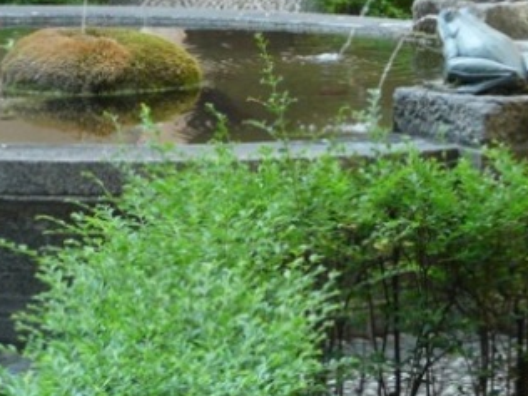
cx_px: 104
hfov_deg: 9.4
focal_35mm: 209
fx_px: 3188
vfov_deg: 7.1
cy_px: 63
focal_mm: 14.3
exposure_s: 1/50
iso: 160
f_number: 3.6
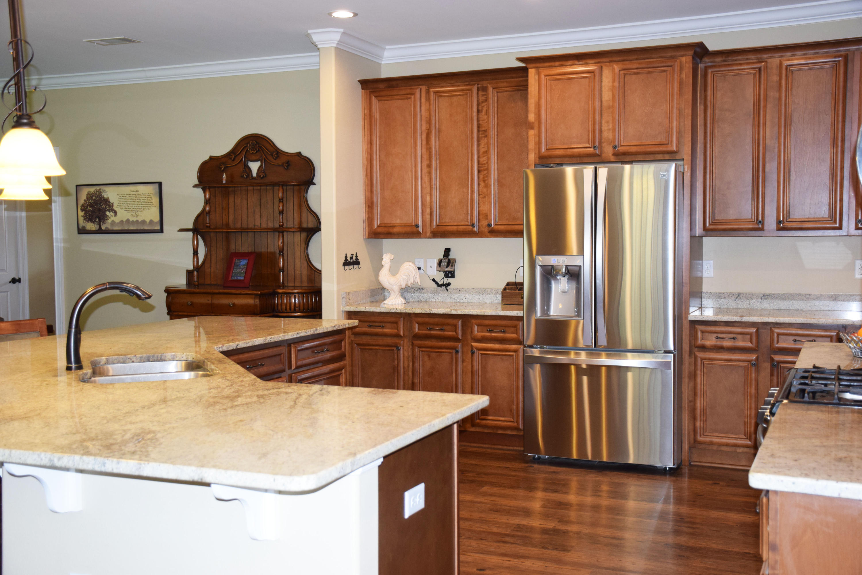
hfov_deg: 49.6
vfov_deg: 34.2
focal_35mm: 39
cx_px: 431
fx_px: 934
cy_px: 288
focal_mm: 26
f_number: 4
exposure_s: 1/60
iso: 800
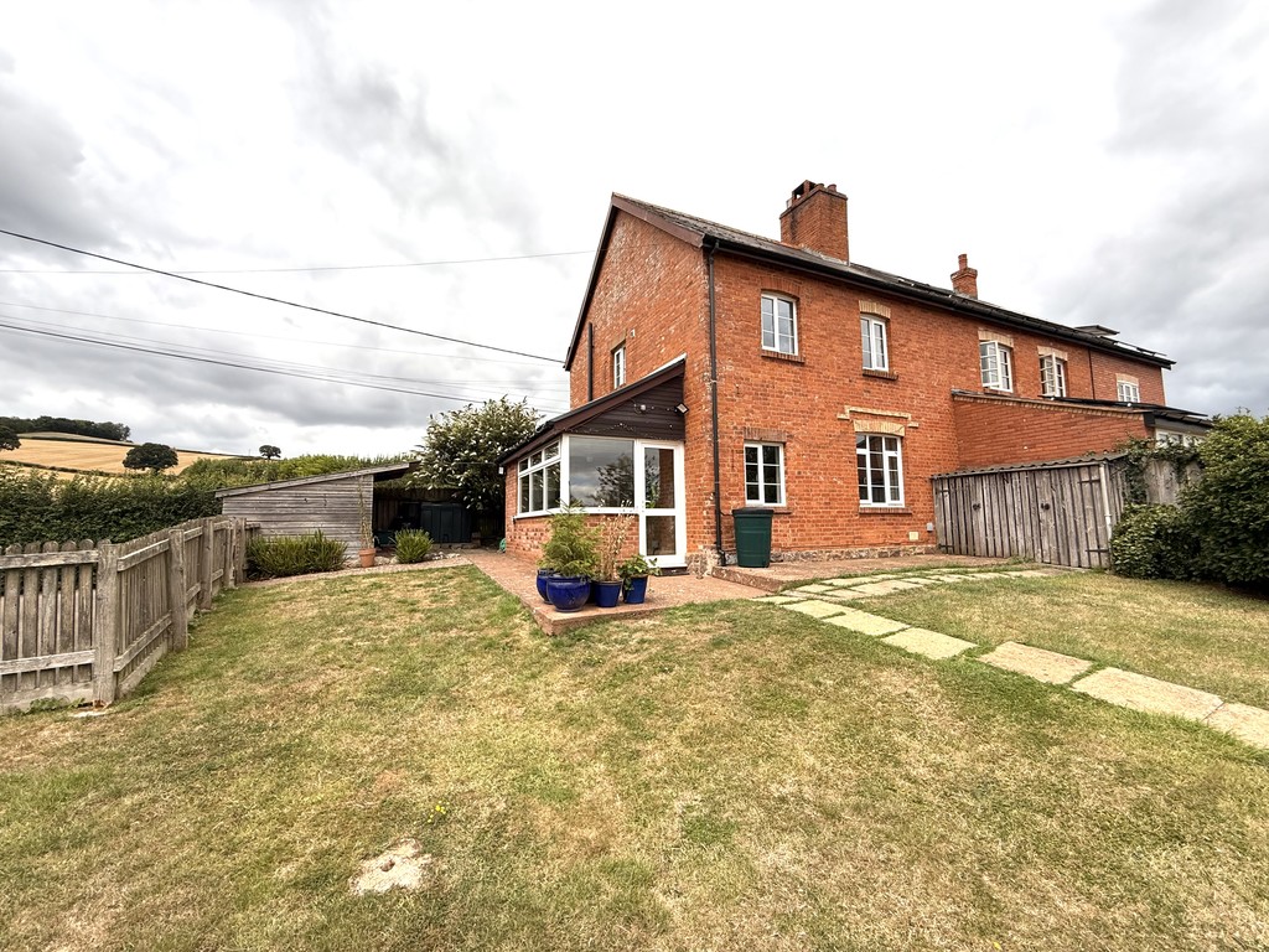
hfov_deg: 102.1
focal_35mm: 14
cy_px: 476
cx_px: 634
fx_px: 513
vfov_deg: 85.7
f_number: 2.2
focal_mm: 2.22
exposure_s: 1/1368
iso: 50
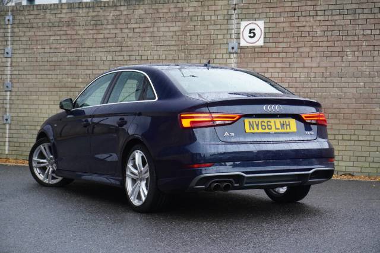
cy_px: 126
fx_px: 712
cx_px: 190
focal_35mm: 68
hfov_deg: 29.9
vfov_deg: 20.1
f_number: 5.6
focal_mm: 45
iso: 1250
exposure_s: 1/160
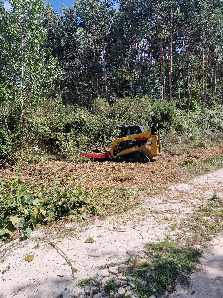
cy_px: 149
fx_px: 198
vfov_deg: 73.9
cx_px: 112
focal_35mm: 23
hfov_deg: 58.9
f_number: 1.8
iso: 50
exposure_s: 1/888
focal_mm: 6.4
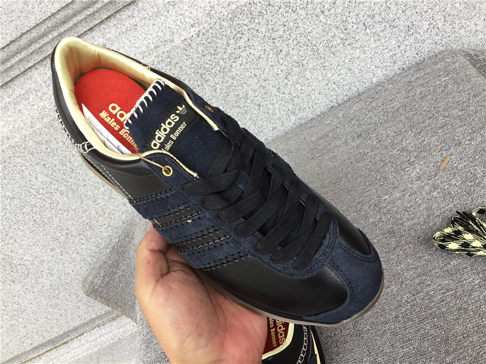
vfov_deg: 45.4
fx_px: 435
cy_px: 182
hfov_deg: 58.4
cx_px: 243
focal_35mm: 31
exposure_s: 1/101
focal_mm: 3.3
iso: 25
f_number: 2.4
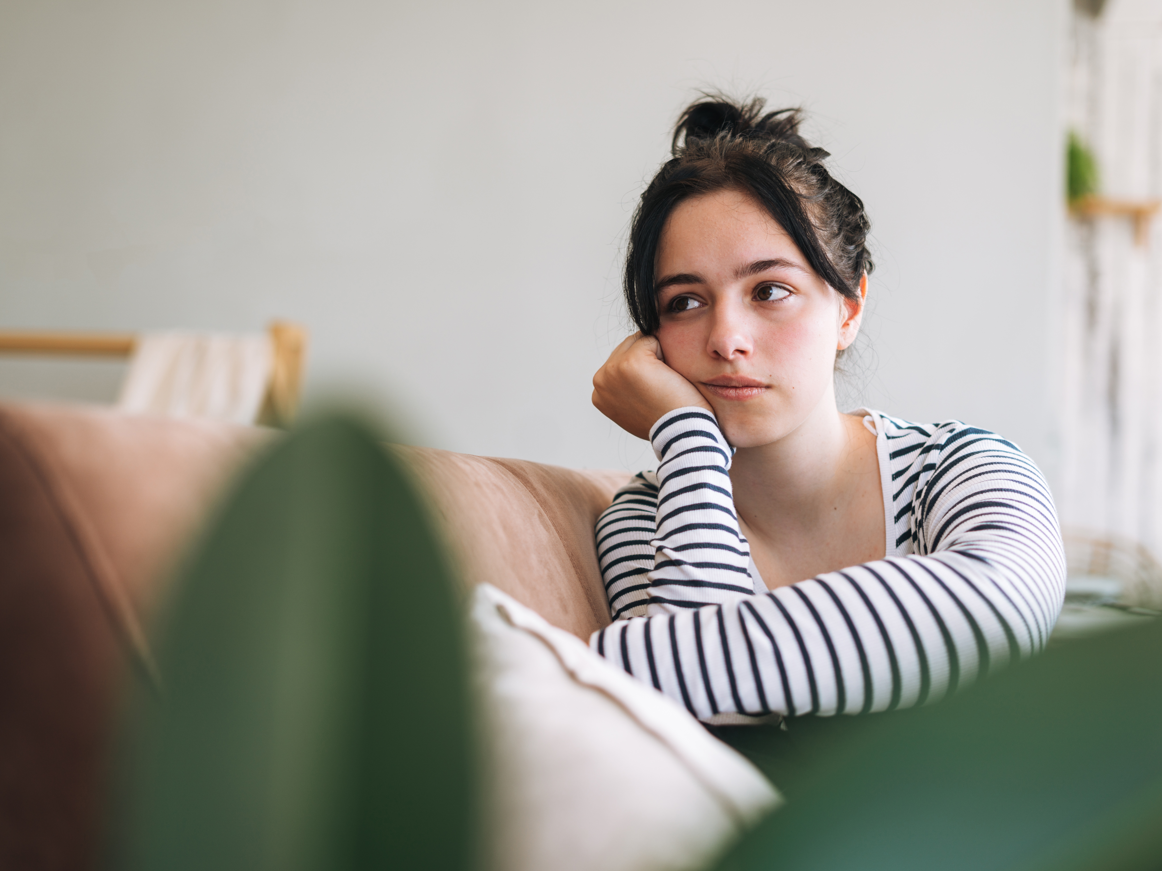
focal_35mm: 55
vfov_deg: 26.6
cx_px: 614
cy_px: 431
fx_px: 1846
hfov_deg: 34.9
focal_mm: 50
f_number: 2.2
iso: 100
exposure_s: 1/200
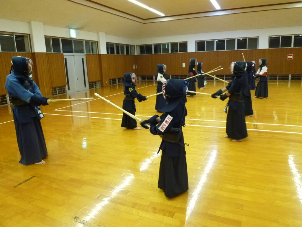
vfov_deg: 54.9
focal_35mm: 25
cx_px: 151
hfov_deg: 69.4
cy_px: 114
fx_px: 218
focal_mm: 4.5
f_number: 2.8
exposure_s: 1/15
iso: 400
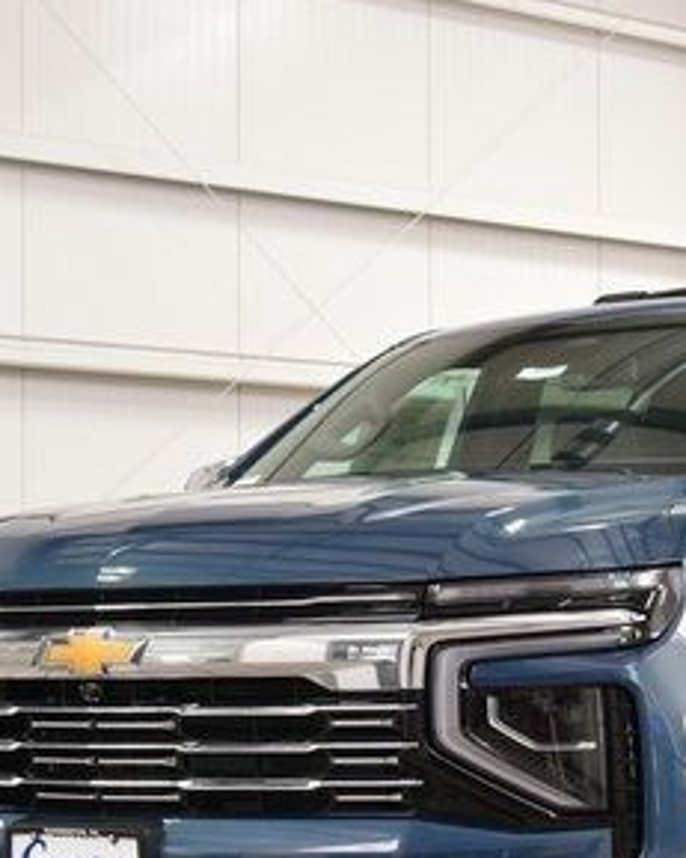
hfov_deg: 14.4
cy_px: 580
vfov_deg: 18.1
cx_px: 567
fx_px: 2692
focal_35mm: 106
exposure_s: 1/30
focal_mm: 34
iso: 900
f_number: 7.1
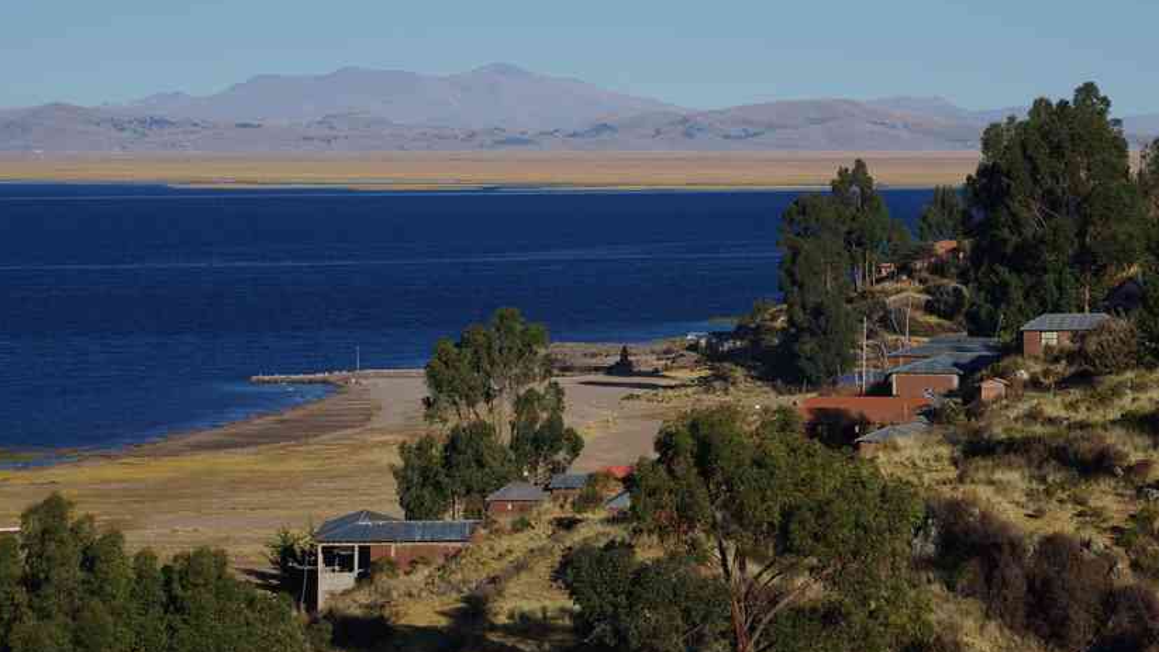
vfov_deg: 5.9
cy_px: 214
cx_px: 601
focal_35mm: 206
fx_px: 6331
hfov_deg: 10.5
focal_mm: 107.5
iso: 200
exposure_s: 1/200
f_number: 11
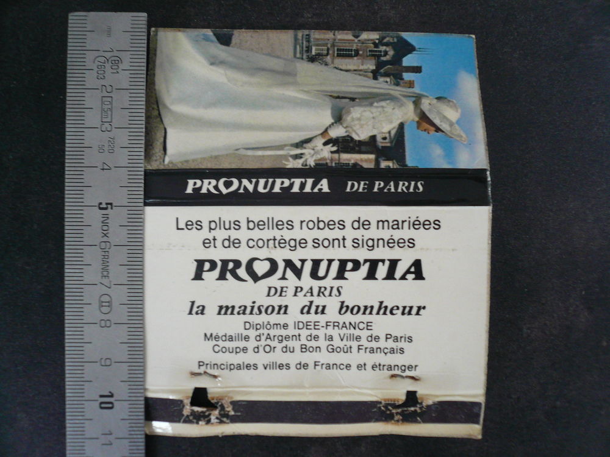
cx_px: 305
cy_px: 228
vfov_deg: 49.7
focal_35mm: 28
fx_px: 493
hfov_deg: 63.4
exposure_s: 1/30
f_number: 2.8
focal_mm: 4.6
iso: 200
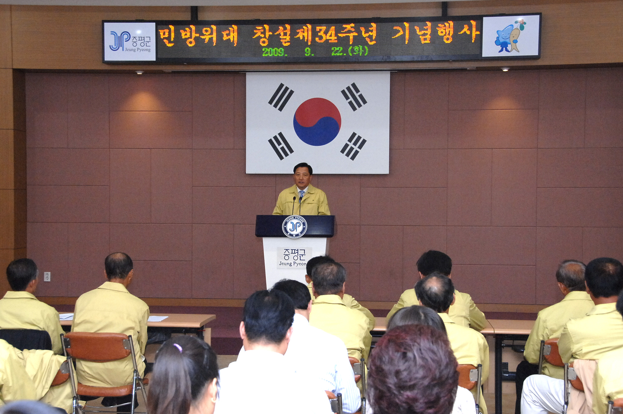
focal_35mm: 61
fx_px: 1055
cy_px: 206
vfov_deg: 22.2
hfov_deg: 32.9
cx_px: 299
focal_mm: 38
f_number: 6.7
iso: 800
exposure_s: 1/60
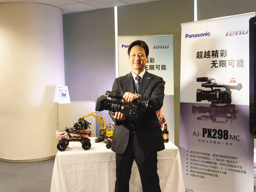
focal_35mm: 42
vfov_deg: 34.3
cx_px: 128
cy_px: 96
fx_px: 311
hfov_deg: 44.8
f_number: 4.5
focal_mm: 21
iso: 1000
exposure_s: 1/125
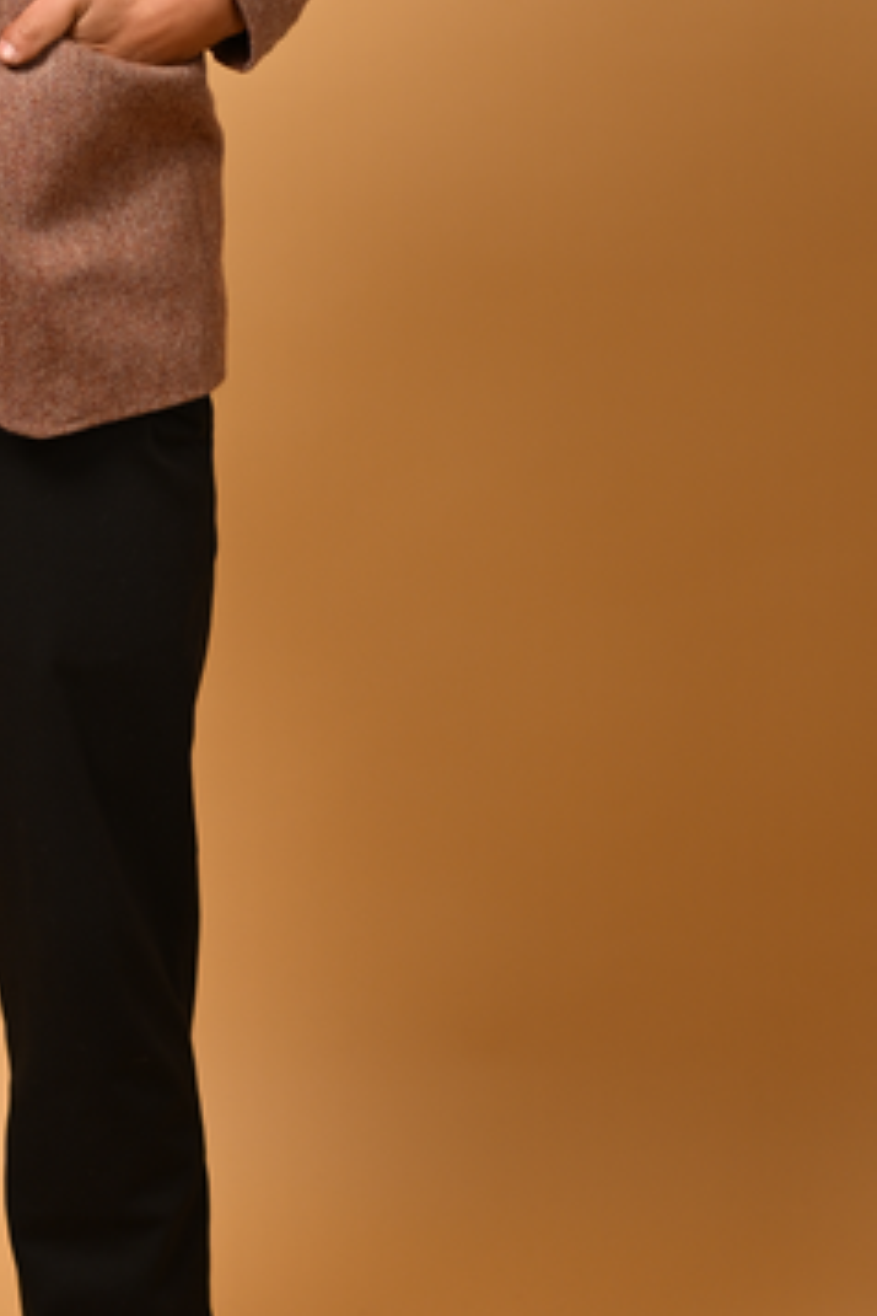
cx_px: -256
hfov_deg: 8.8
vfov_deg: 13.3
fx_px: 5627
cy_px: 258
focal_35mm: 154
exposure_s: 1/1000
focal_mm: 50
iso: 160
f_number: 2.2
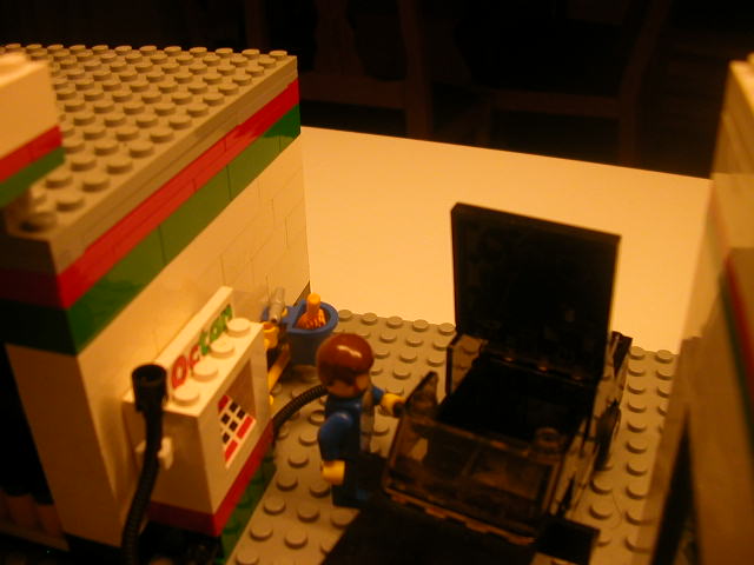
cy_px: 282
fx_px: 806
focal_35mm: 37
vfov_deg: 38.7
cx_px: 377
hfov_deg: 50.1
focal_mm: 5.6
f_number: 2.7
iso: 100
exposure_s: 1/50.7
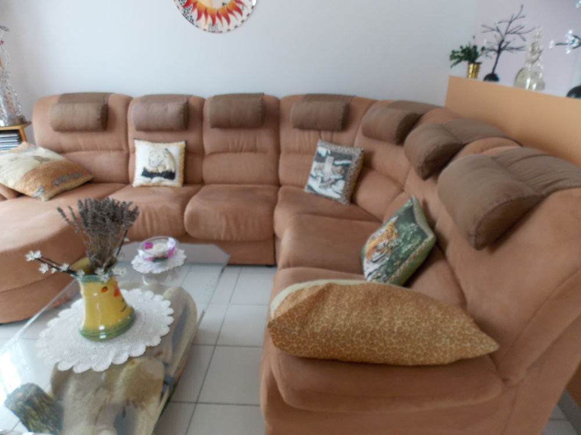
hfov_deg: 73.9
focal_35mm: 23
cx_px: 290
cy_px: 218
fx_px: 386
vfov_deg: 58.9
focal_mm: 4
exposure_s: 1/30
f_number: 3.1
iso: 160
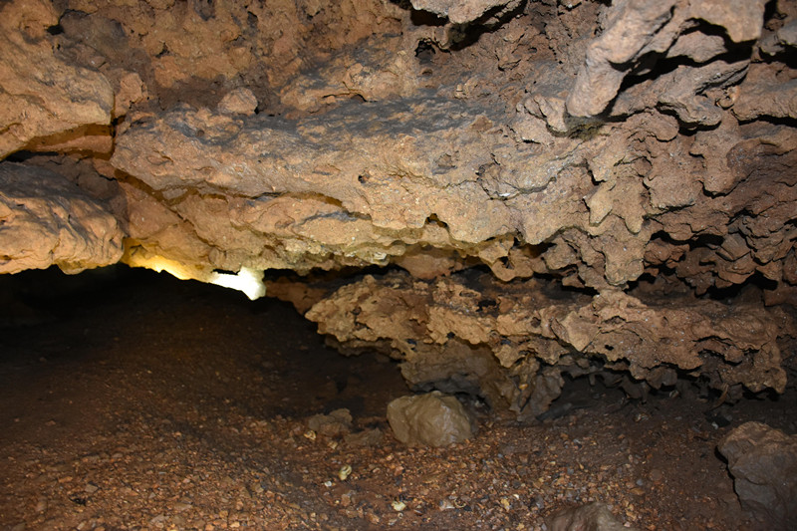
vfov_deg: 47.9
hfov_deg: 67.4
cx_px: 398
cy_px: 266
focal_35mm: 27
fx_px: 598
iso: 1800
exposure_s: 1/60
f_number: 3.5
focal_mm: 18
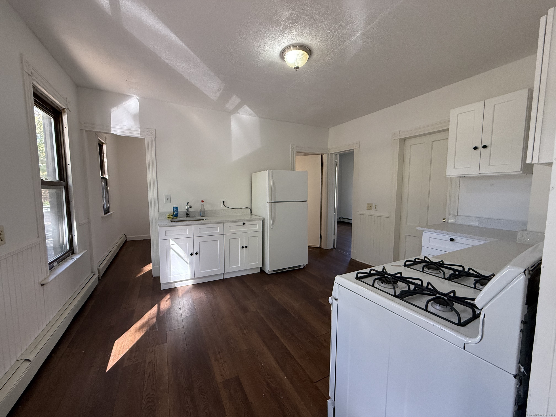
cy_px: 208
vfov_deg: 85.7
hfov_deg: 102.1
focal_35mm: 14
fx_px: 225
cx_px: 278
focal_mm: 2.22
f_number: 2.2
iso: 250
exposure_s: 1/99
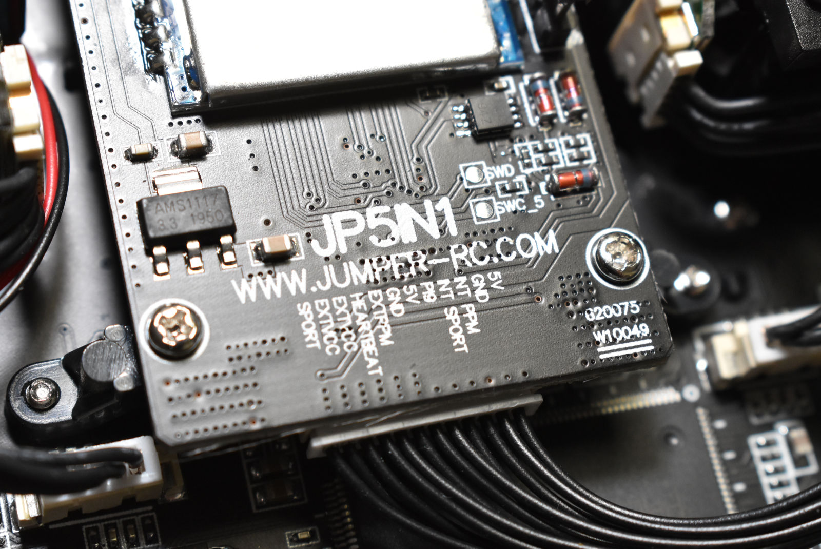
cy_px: 274
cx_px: 410
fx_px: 1883
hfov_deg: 24.6
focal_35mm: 82
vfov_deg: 16.6
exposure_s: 1/60
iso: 1600
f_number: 8
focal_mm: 55
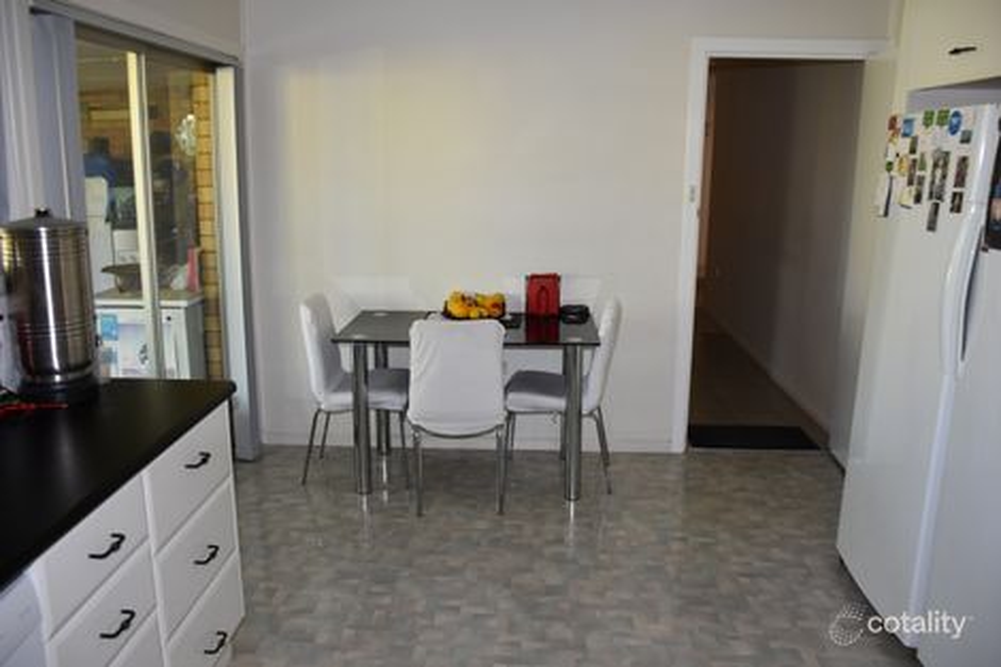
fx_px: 834
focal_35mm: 30
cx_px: 500
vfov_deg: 43.6
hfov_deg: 61.9
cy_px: 334
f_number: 4
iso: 320
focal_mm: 20
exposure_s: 1/60
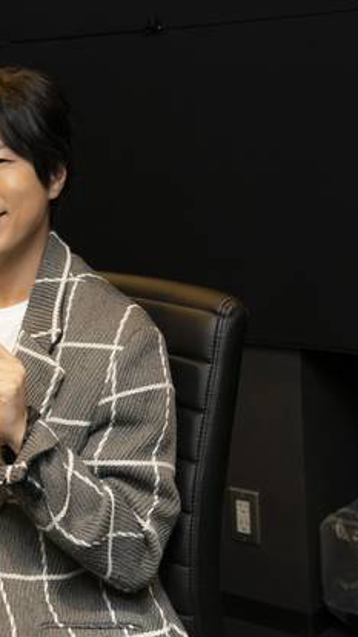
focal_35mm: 81
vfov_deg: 26.2
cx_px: -88
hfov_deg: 14.4
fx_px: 1366
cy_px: 316
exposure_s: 1/80
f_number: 5.6
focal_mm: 50
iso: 1600
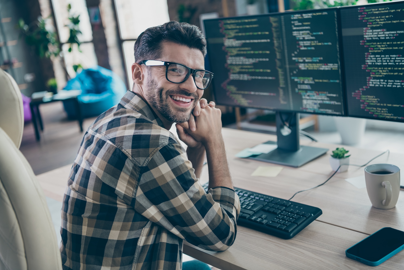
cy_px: 135
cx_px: 202
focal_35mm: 48
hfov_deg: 41.1
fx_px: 539
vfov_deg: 28.1
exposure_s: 1/80
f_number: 2.8
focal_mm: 48
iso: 500
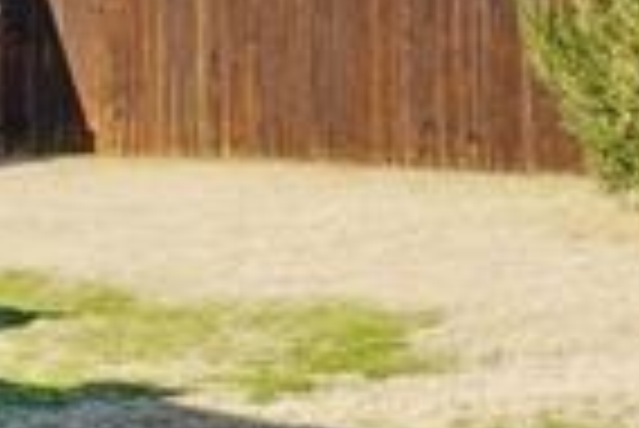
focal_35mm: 115
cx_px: 346
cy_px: 72
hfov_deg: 17.8
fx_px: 2043
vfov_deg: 11.9
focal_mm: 16
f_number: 6.3
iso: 320
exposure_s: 1/160
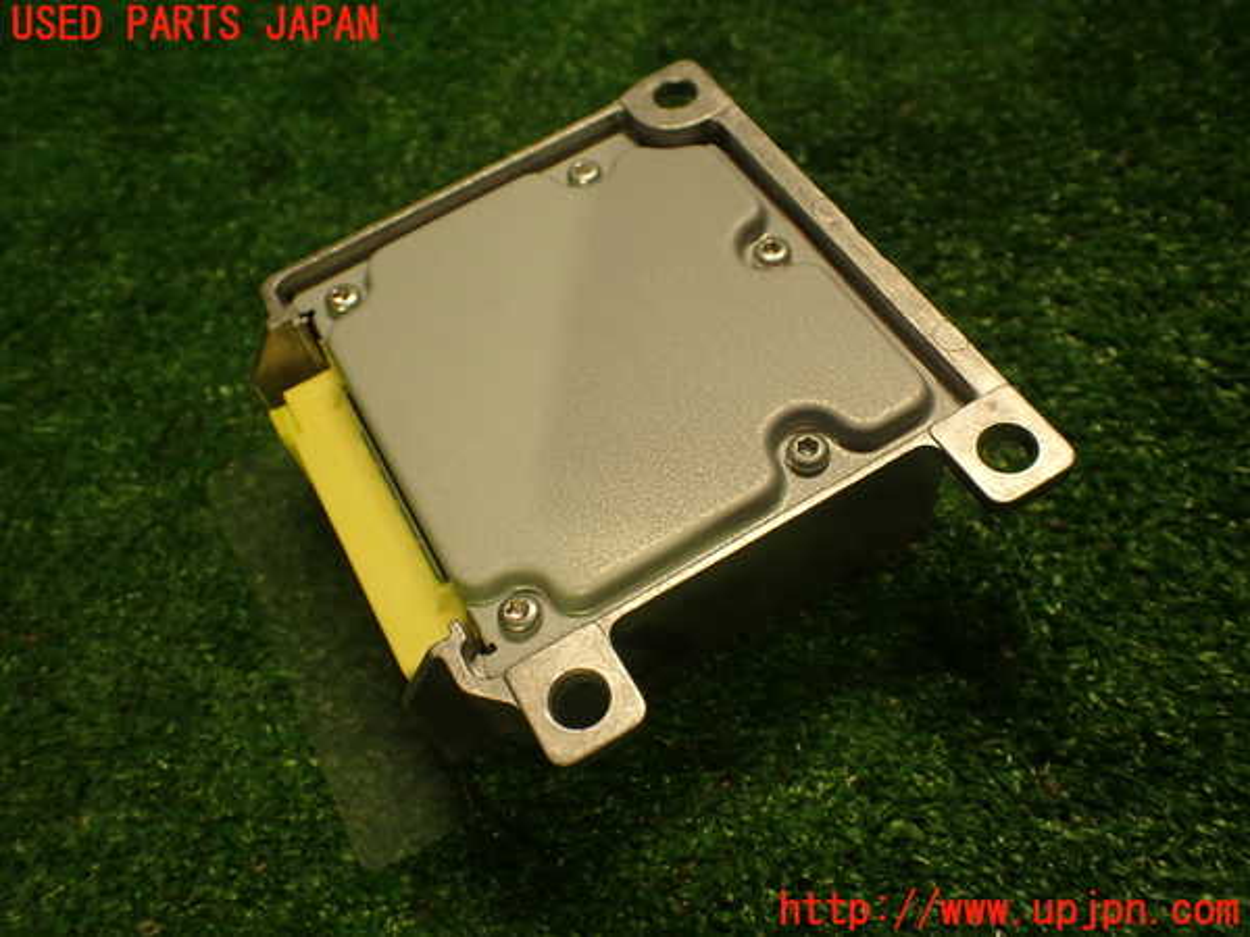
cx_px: 625
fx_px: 1156
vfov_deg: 44.2
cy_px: 468
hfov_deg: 56.8
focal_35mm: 32
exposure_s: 1/50
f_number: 2.4
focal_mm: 5.79
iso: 200
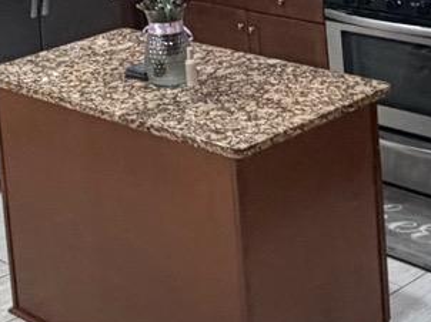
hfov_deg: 20.6
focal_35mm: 95
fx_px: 1182
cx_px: 171
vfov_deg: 14.6
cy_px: -140
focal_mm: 2.22
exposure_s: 1/60
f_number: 2.2
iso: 320
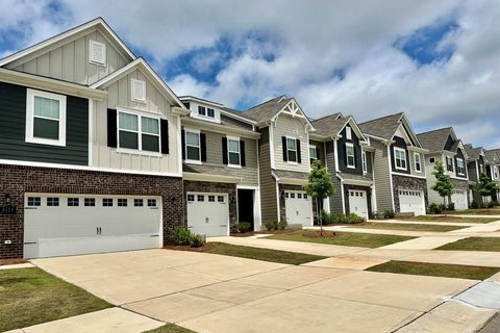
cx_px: 253
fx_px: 361
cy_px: 186
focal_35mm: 26
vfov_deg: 49.5
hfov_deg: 69.4
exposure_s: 1/10753
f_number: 1.78
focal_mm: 6.86
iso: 80
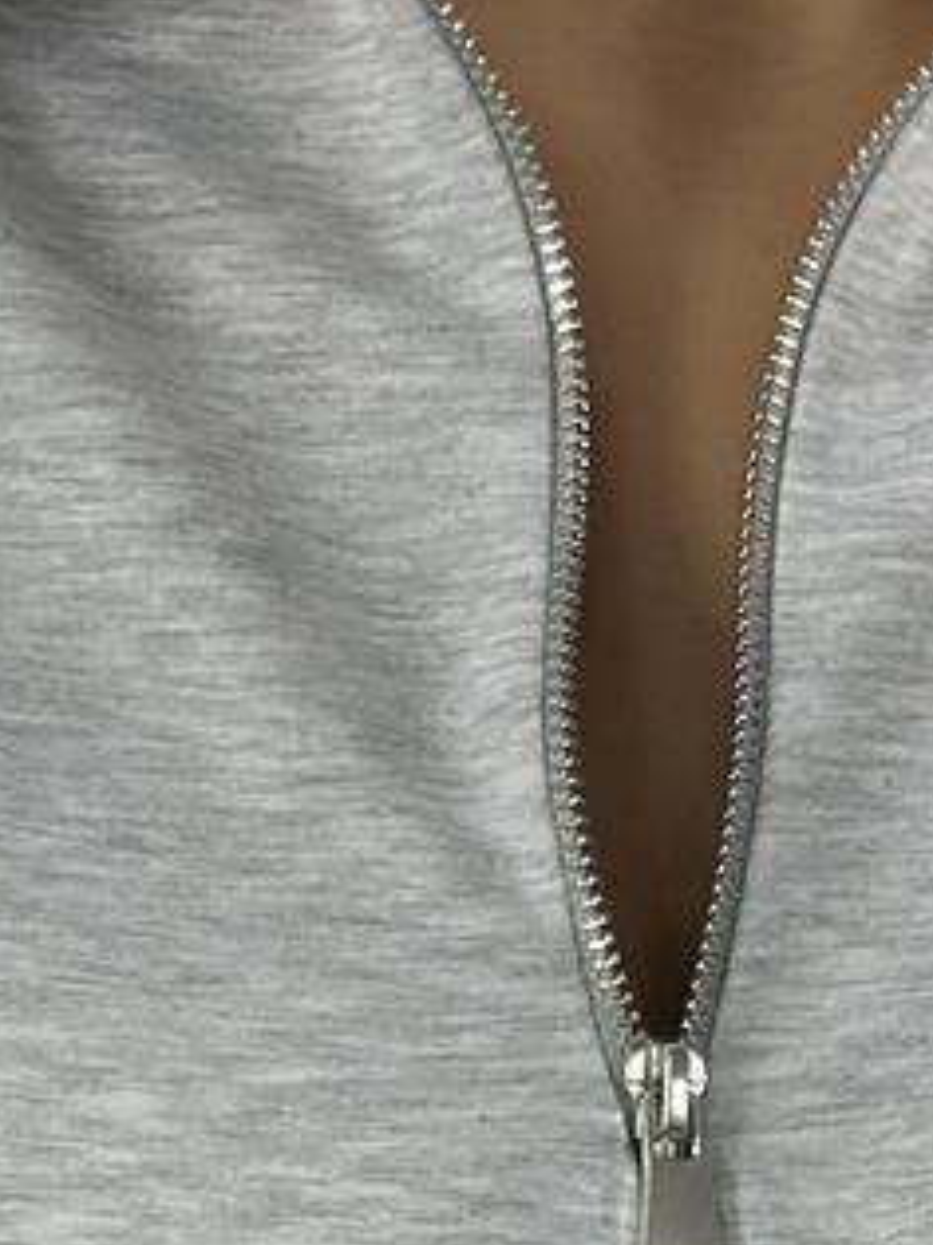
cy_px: 1862
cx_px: 617
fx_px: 8775
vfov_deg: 8.0
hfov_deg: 6.1
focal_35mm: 244
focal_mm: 6.86
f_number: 1.78
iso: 80
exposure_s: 1/369
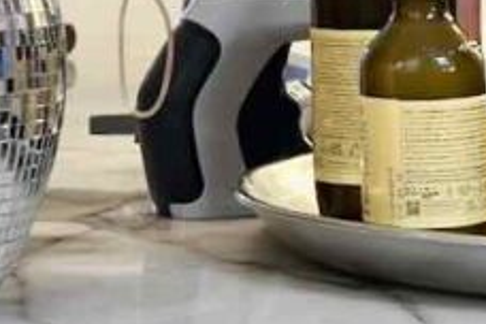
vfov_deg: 5.9
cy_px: -384
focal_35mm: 224
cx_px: 256
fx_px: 3024
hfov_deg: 9.2
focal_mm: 6.86
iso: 200
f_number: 1.78
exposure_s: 1/50
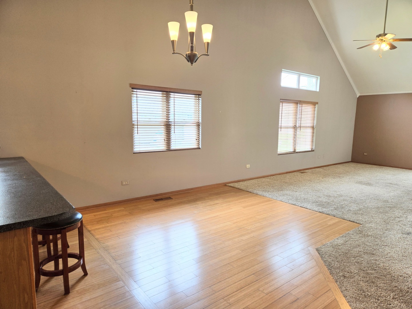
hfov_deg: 73.9
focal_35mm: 23
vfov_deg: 58.9
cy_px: 154
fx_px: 274
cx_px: 206
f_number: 1.8
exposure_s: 1/120
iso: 64
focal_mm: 5.4
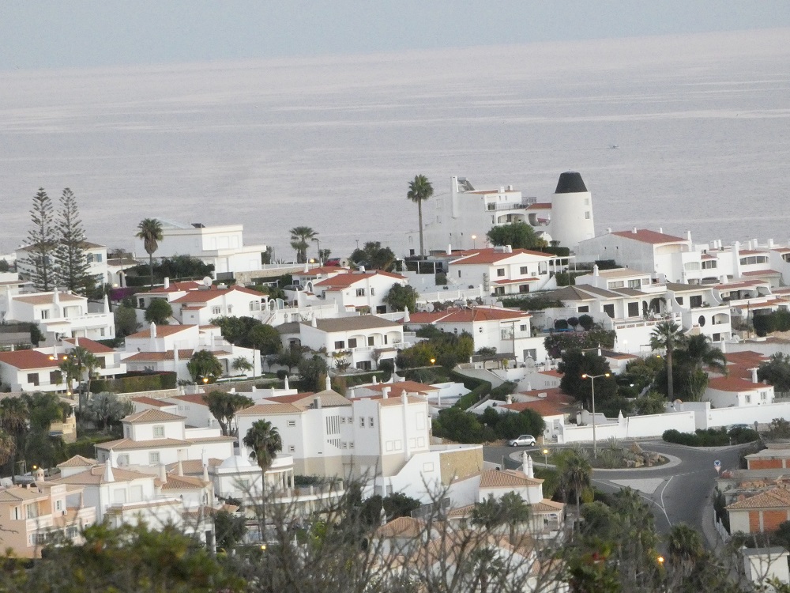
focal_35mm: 309
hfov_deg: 6.4
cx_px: 395
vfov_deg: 4.8
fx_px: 7052
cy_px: 296
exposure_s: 1/50
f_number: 8
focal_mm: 55.4
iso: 1600
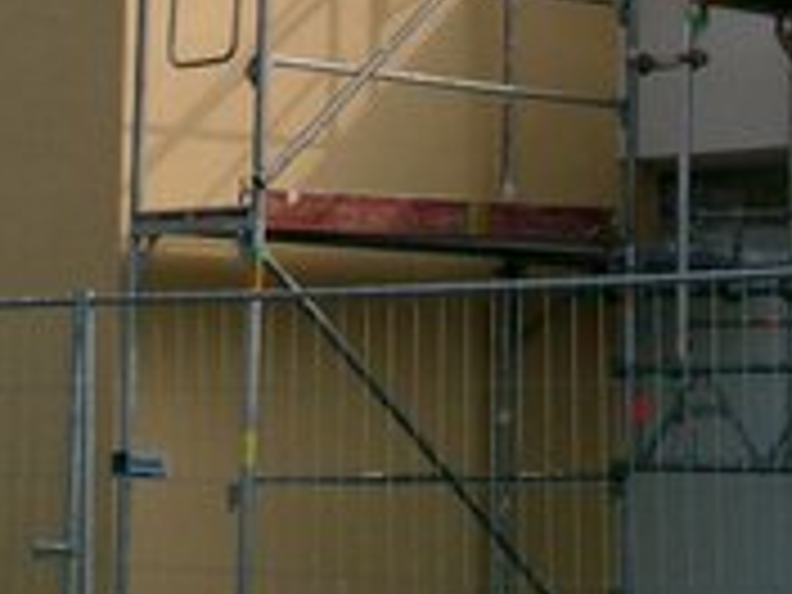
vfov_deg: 11.6
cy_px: -94
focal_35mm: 126
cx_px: 544
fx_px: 2883
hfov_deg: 15.6
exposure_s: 1/640
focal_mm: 7.6
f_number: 5
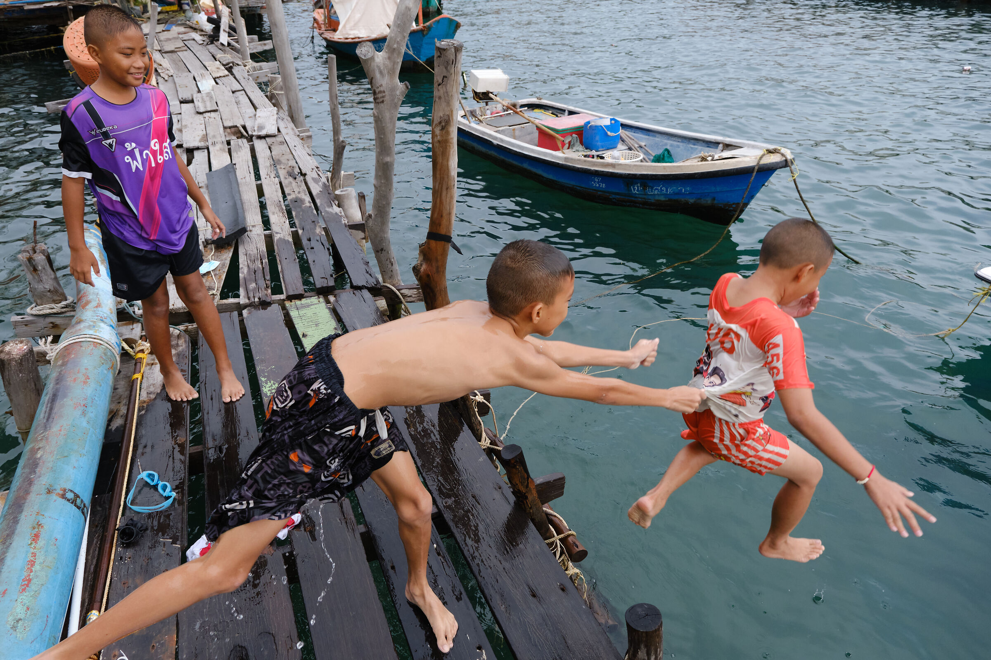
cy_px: 330
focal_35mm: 24
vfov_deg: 53.1
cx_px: 496
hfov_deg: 73.7
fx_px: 661
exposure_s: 1/500
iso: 1250
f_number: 5.6
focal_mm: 16
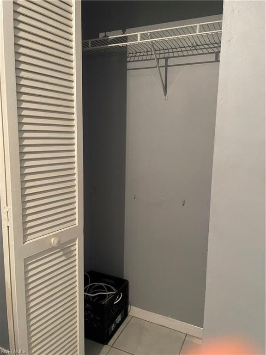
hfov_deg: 53.1
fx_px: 266
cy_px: 178
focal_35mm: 26
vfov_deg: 67.3
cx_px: 133
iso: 640
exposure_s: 1/30
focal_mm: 4.2
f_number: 1.6
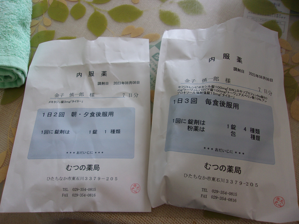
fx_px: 233
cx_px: 150
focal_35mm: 27
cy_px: 112
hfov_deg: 65.3
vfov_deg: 51.4
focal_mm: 4.9
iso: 86
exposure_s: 1/34
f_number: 3
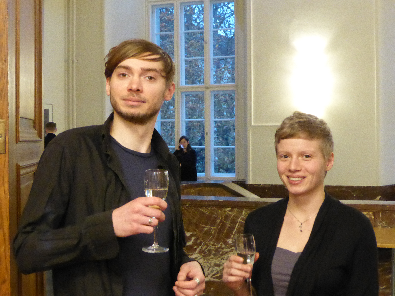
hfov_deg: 29.8
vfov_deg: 22.6
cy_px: 148
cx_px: 198
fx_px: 742
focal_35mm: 65
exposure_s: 1/15
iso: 1600
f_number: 4.8
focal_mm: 11
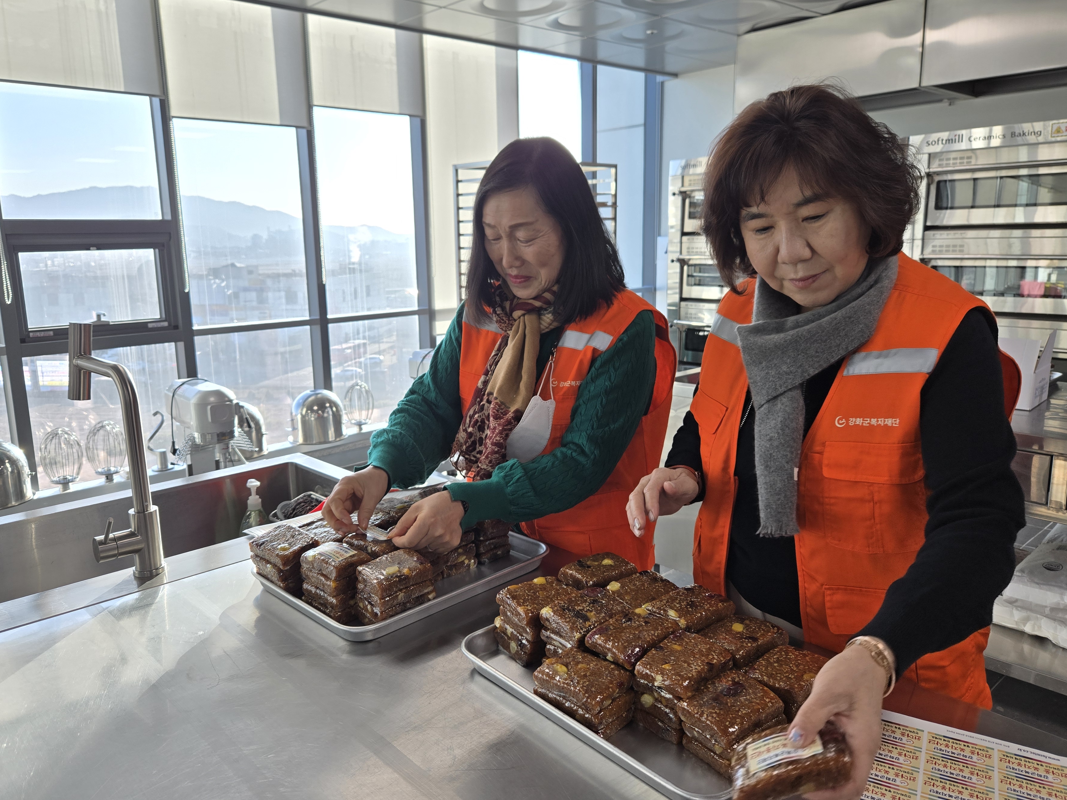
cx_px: 510
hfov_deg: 67.3
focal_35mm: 26
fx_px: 801
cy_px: 383
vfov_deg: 53.1
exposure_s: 1/178
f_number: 1.8
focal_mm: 5.4
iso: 25
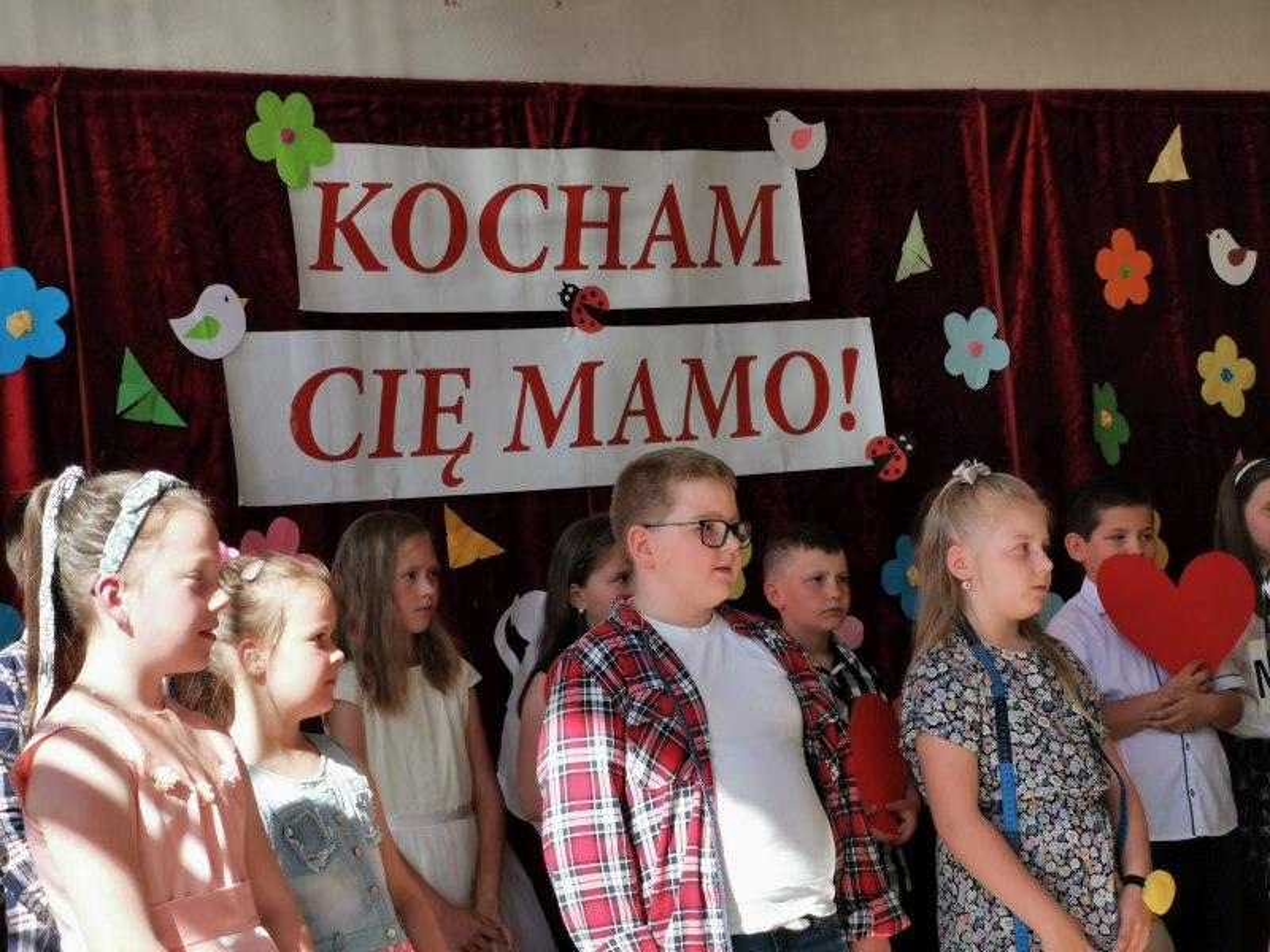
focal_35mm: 81
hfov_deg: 24.1
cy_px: 476
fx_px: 2972
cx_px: 635
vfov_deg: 18.2
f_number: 2.4
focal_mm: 7.48
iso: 50
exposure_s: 1/269
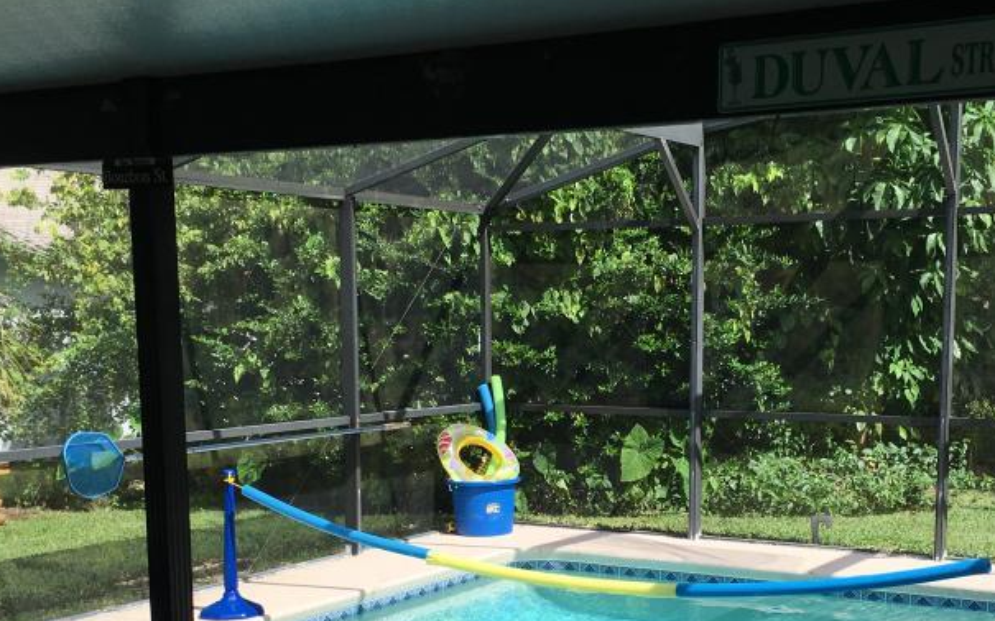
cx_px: 597
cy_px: 506
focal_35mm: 52
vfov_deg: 24.4
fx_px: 1410
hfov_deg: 38.7
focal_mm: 4.15
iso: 25
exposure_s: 1/950
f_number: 2.2
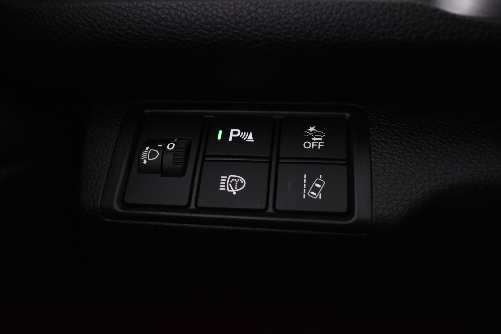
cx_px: 250
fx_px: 459
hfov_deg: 57.2
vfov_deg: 40.0
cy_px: 167
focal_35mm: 33
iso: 1250
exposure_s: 1/13
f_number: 5.6
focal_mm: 22
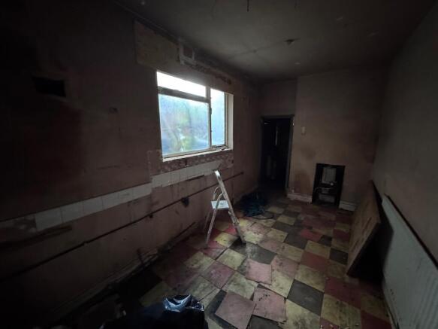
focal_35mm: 14
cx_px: 219
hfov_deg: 102.1
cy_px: 164
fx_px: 177
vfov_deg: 85.7
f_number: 2.2
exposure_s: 1/43
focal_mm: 2.22
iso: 1250
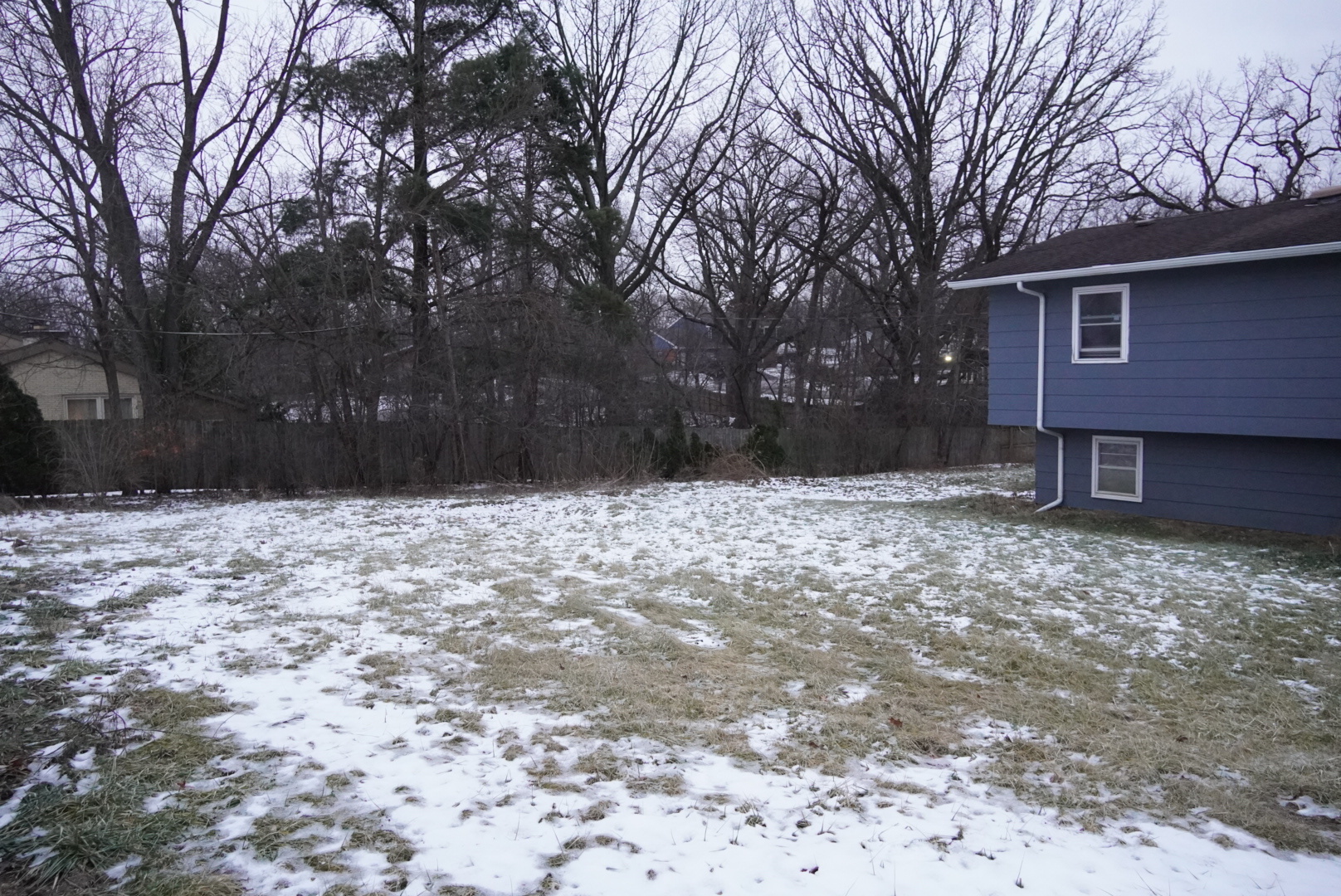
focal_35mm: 27
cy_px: 448
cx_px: 670
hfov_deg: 67.3
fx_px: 1006
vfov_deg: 48.0
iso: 3200
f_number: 4
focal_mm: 18
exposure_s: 1/250
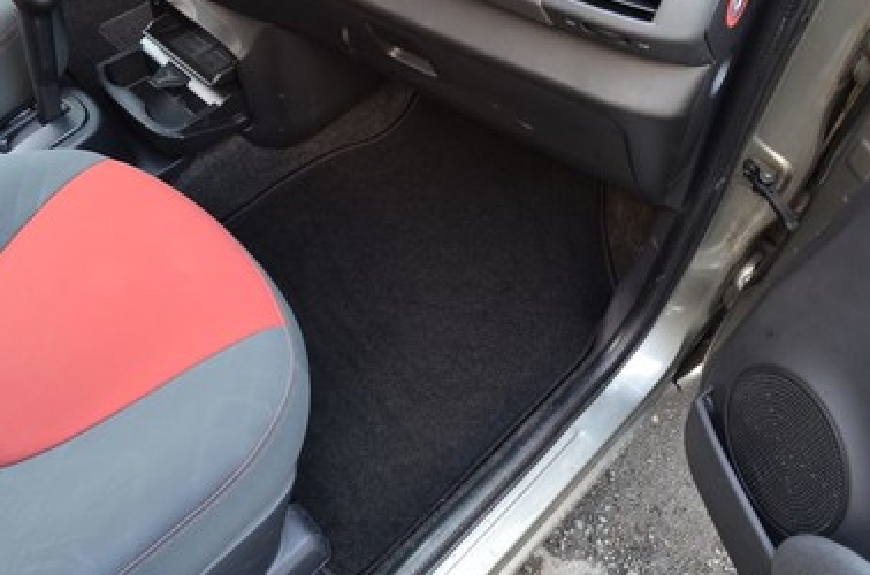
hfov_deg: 62.1
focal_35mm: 30
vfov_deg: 43.4
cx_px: 428
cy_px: 304
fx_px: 723
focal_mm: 18
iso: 800
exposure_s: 1/15
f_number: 8
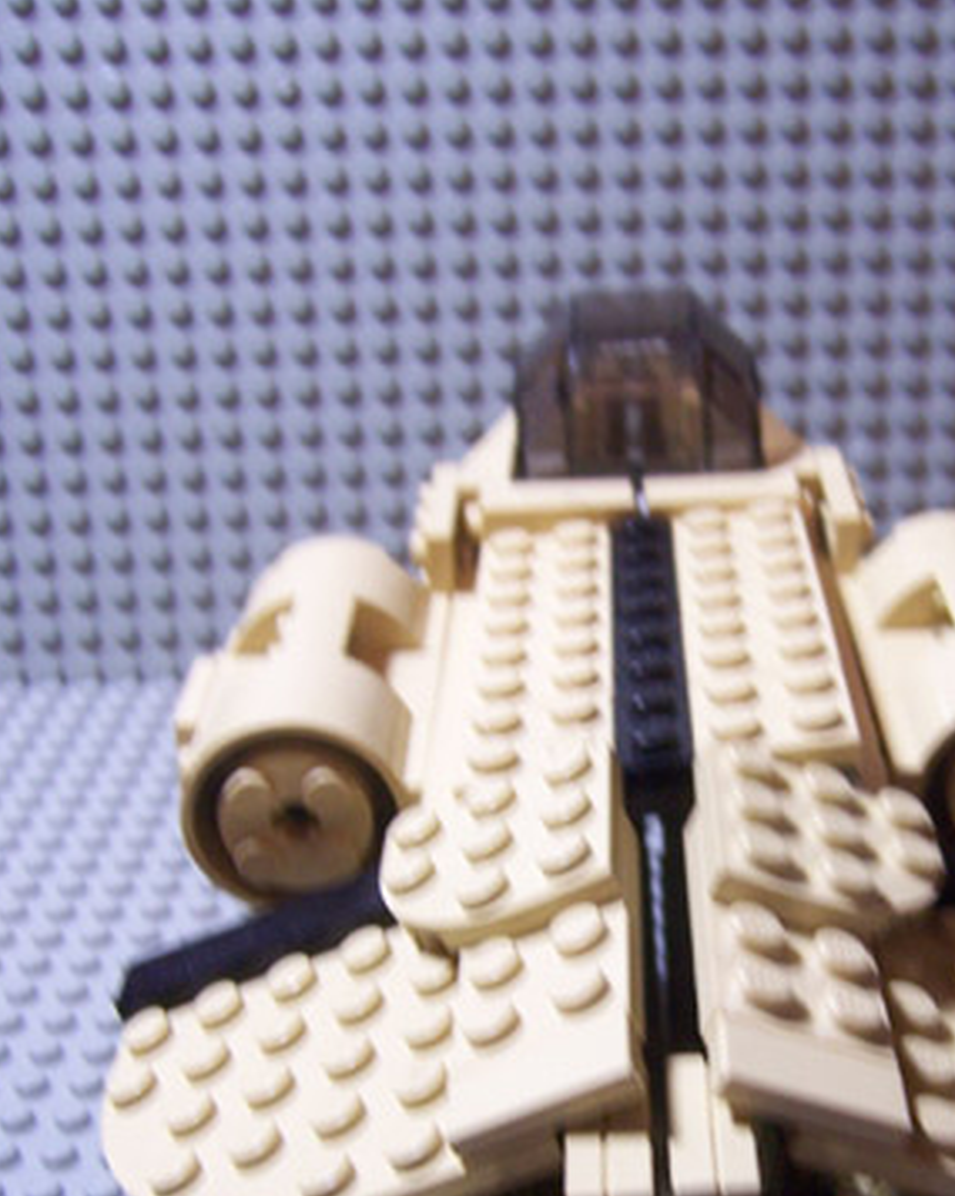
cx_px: 677
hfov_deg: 28.8
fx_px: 1840
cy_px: 928
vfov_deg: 35.1
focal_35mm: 52
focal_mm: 5.5
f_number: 3.4
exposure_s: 1/15
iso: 140
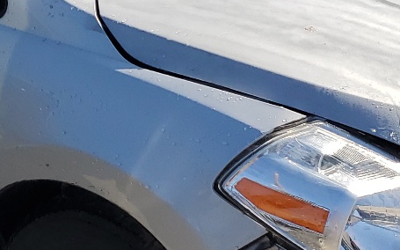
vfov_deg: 13.5
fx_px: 1057
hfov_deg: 21.1
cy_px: 147
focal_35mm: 97
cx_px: 69
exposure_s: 1/3333
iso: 50
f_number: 1.5
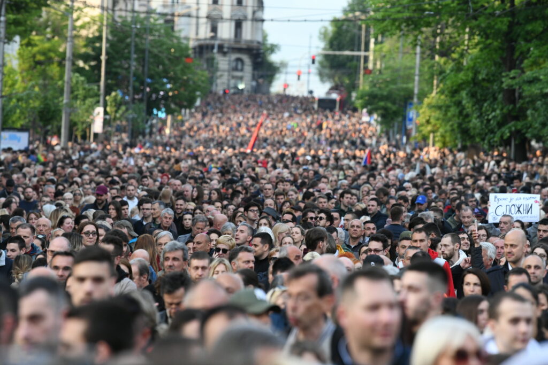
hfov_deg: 10.3
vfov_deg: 6.9
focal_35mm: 200
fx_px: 3045
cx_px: 274
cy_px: 182
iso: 1600
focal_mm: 200
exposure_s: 1/500
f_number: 5
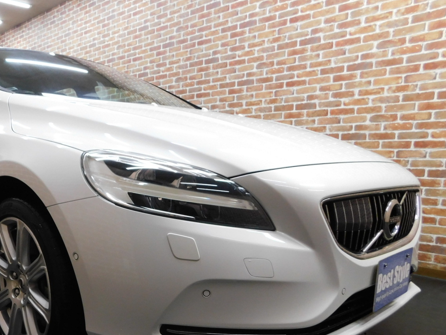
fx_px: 438
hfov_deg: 52.6
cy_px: 229
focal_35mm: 34
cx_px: 138
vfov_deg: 41.1
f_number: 3
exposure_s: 1/30
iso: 250
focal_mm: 4.1
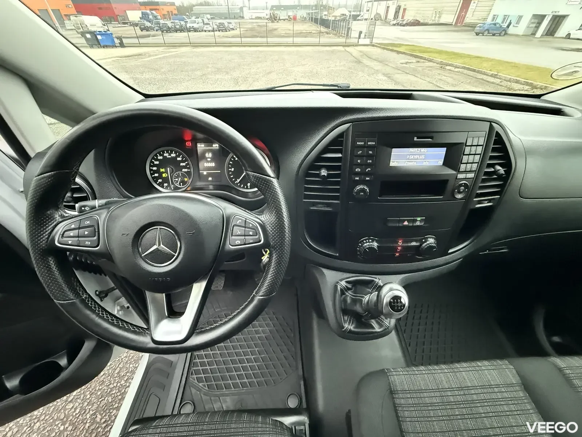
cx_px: 291
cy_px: 218
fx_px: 235
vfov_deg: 85.7
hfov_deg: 102.1
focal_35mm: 14
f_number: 2.2
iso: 1600
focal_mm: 2.22
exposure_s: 1/38
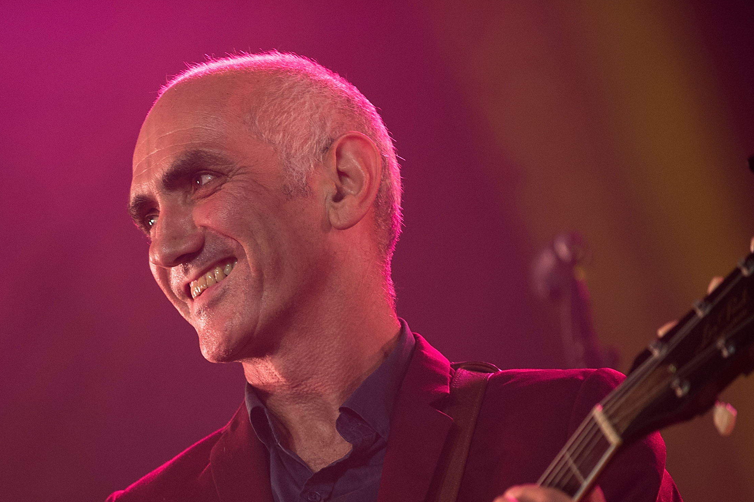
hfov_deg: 8.4
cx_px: 329
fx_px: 5108
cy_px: 311
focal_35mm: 244
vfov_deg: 5.6
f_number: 2.8
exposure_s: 1/200
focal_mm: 180
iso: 1250
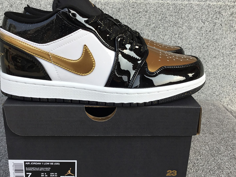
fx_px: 266
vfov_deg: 36.8
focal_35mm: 39
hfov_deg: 47.7
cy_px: 90
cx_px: 102
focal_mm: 3.3
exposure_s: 1/364
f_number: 2.4
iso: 25
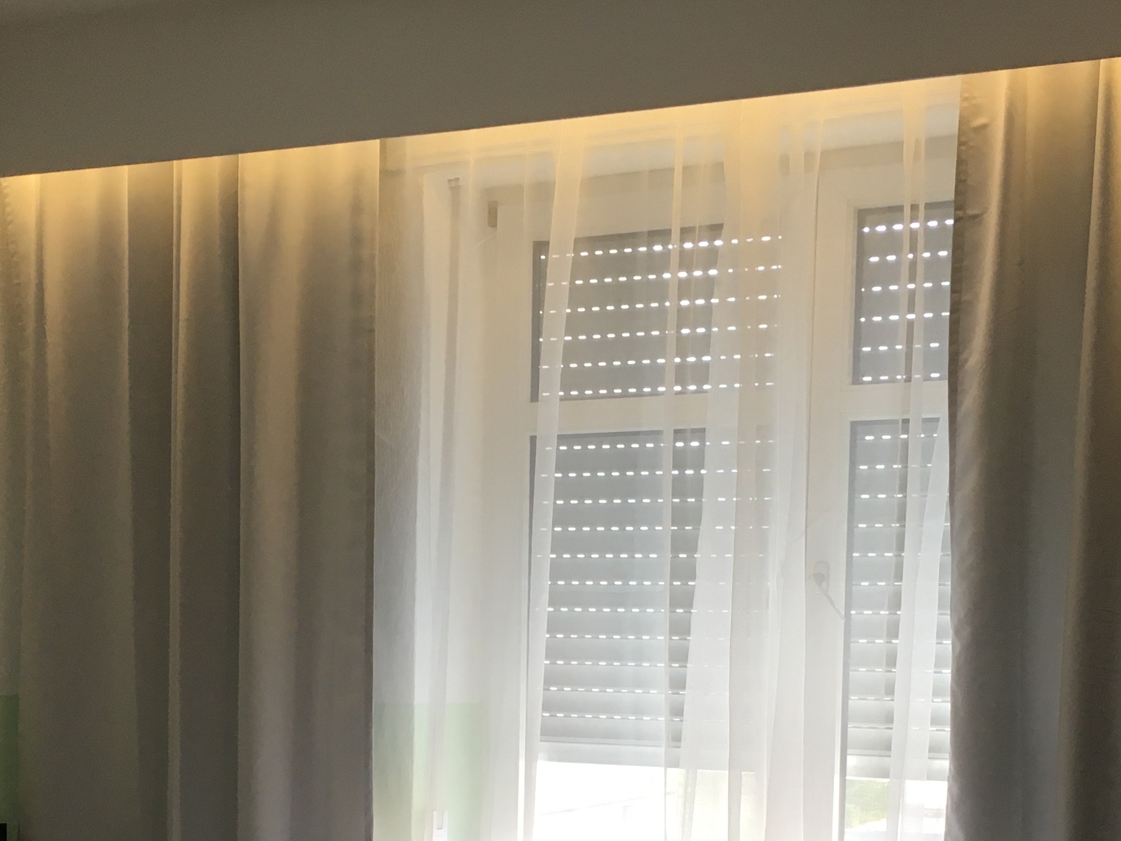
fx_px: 1878
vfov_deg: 24.2
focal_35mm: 58
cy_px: 816
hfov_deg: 33.2
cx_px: 480
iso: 40
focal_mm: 4.15
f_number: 2.2
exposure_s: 1/33
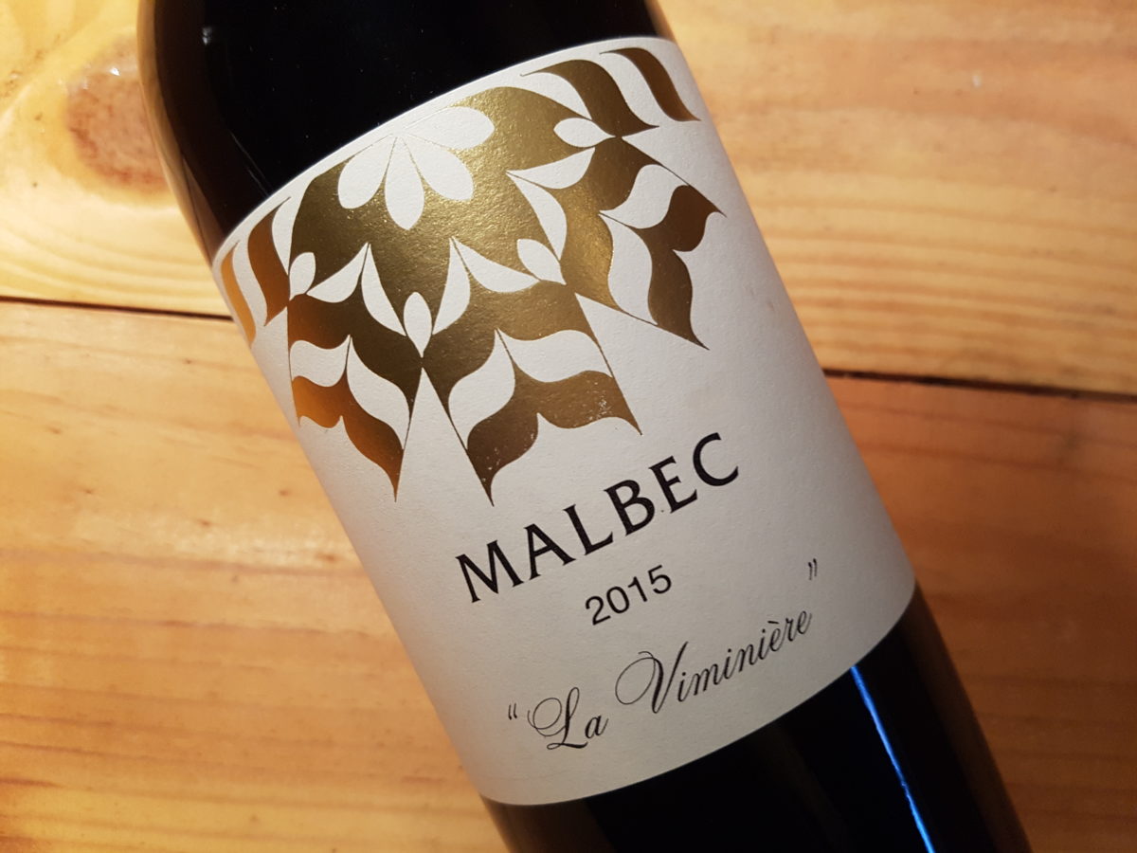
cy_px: 426
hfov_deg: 67.3
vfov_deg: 53.1
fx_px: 854
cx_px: 568
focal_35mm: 26
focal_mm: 4.2
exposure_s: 1/25
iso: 200
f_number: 1.7
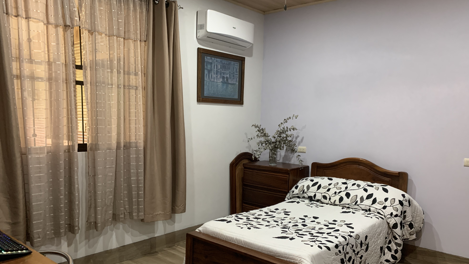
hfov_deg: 66.1
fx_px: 361
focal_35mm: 29
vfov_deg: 40.0
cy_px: 162
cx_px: 237
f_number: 1.8
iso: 400
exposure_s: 1/46
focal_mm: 4.25
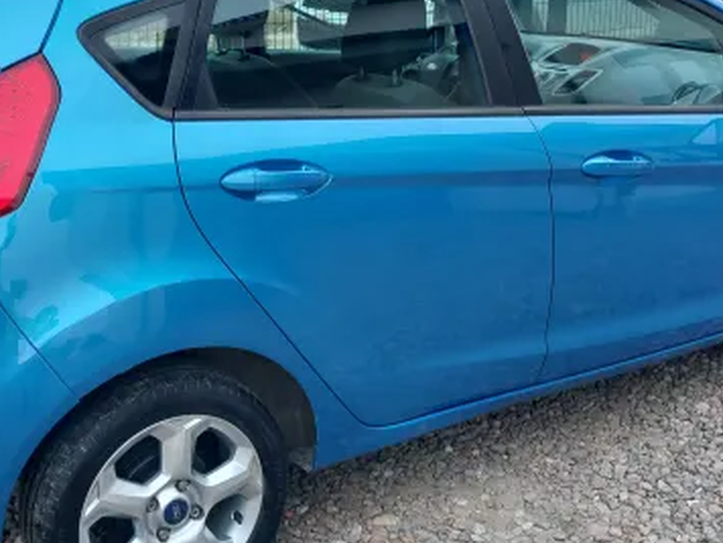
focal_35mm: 54
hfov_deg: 35.5
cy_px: 201
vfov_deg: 26.9
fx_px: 1128
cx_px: 303
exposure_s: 1/50
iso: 40
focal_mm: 4.6
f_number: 1.8
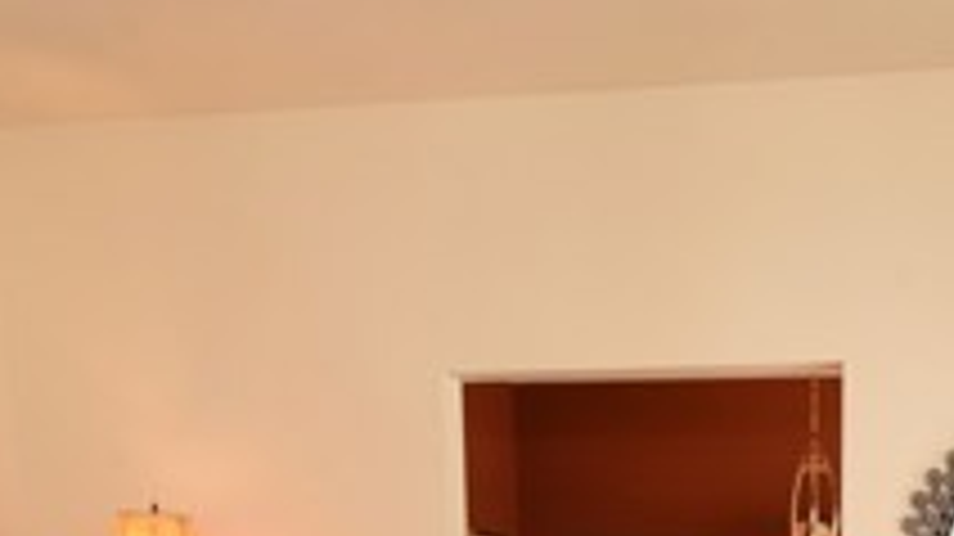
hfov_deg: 34.9
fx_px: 1441
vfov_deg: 17.9
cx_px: 824
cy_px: 890
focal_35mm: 57
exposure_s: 1/8
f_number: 13
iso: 400
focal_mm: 12
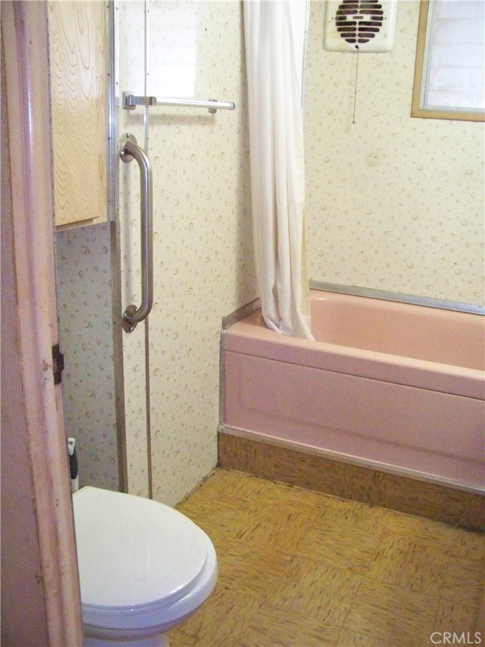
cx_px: 242
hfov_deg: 42.9
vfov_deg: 55.4
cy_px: 324
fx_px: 616
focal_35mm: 33
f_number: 2.8
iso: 1600
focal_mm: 5.85
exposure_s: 1/30
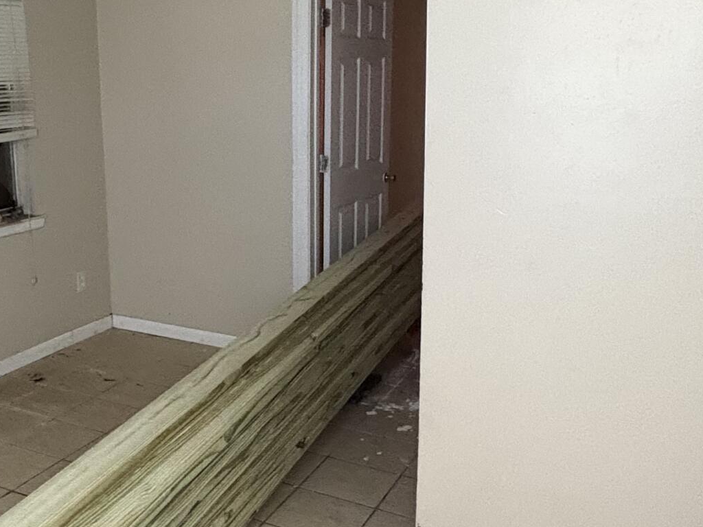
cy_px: 261
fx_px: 833
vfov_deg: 35.1
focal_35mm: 41
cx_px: 154
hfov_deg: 43.9
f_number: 2.2
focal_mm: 2.22
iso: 800
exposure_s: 1/60
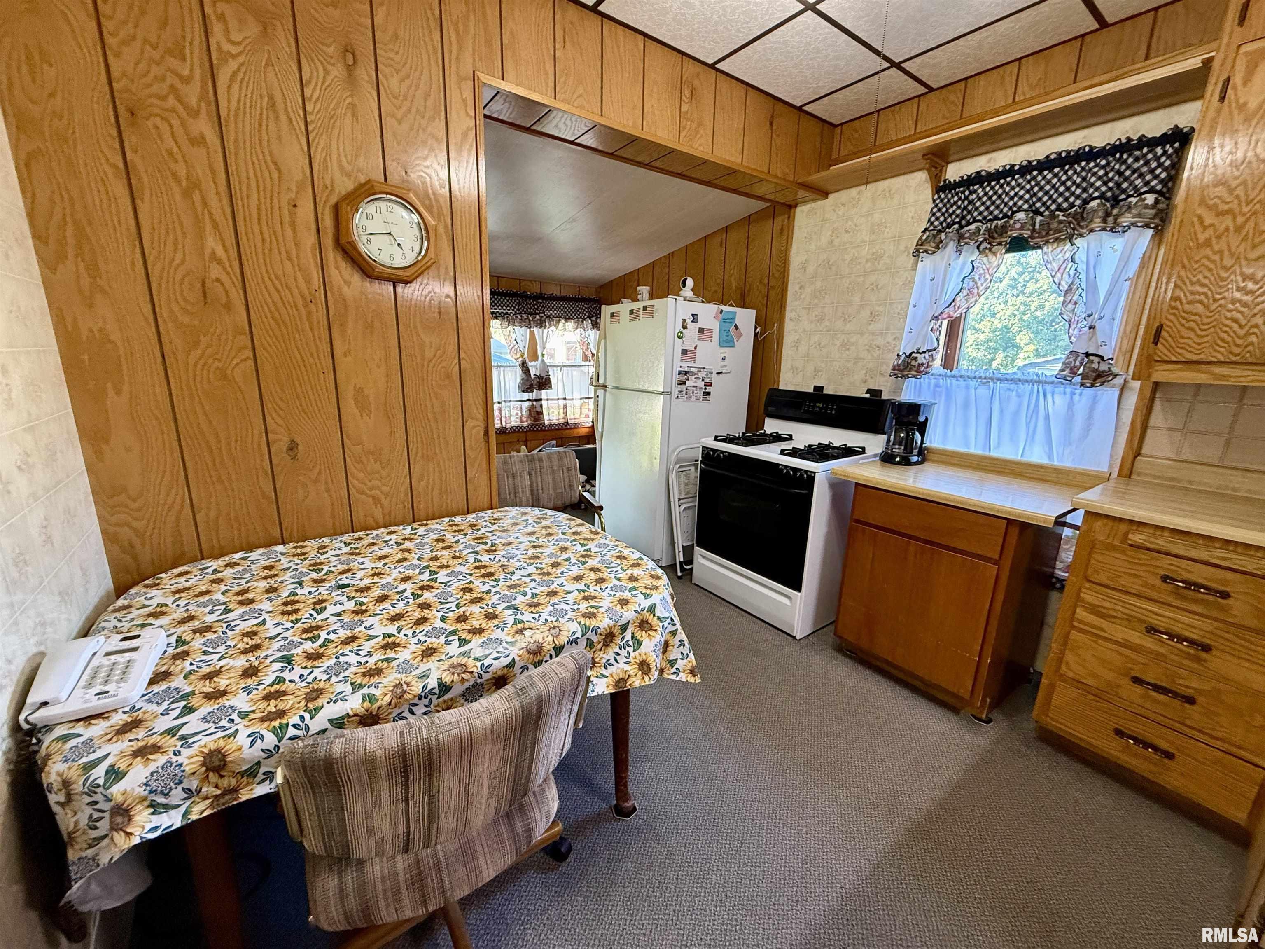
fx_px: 512
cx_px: 632
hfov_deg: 102.1
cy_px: 474
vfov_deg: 85.7
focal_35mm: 14
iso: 320
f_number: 2.2
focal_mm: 2.22
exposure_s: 1/60
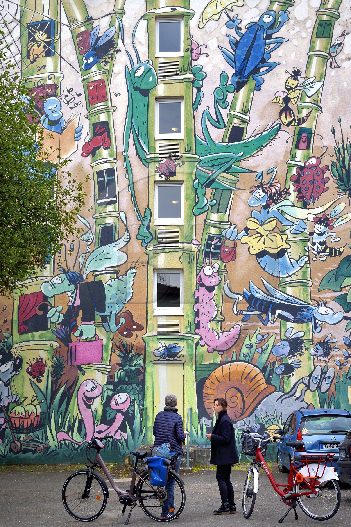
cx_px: 176
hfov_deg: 30.5
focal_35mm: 44
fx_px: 644
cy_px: 264
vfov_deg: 44.5
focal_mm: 44
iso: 400
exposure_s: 1/320
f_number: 9
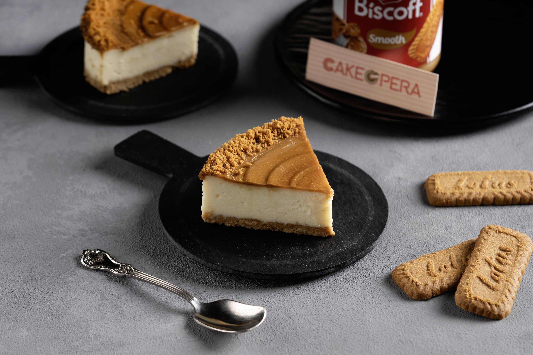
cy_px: 178
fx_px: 1332
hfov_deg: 22.6
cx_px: 266
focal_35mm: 90
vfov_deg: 15.2
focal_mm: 90
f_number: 5.6
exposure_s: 1/160
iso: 50
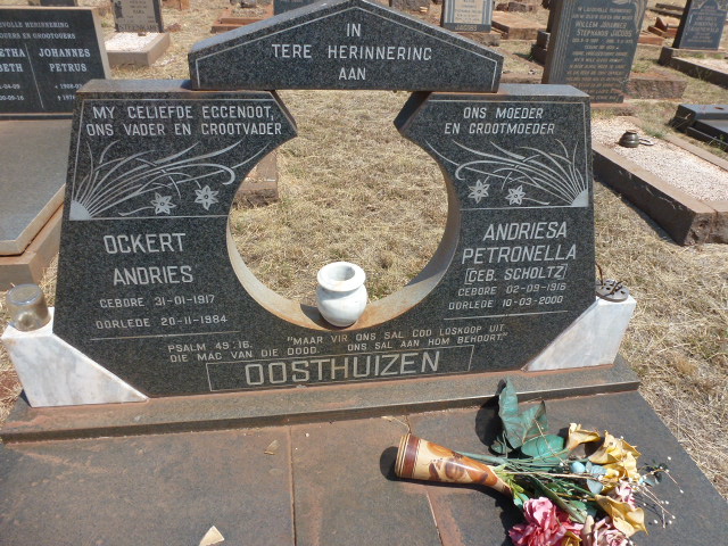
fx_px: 505
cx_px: 364
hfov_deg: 71.6
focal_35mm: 24
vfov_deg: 56.8
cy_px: 273
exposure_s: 1/640
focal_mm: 4.3
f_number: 4
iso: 100
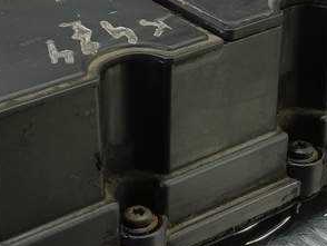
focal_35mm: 80
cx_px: 135
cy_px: 80
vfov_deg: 18.4
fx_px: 756
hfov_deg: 24.4
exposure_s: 1/50
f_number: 1.6
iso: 200
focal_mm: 4.11
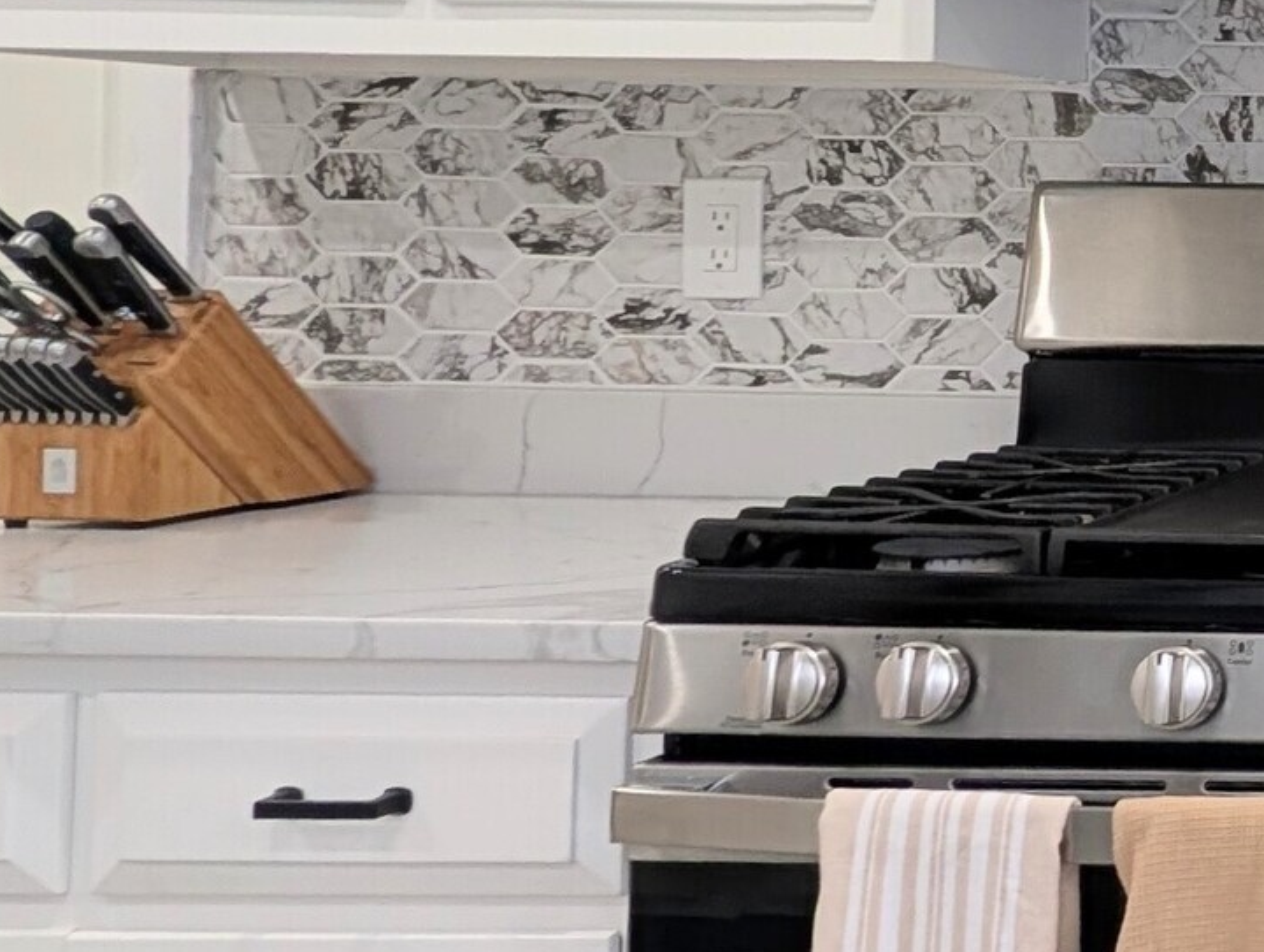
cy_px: 202
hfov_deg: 25.1
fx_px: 1865
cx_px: 2031
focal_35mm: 51
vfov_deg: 28.1
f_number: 1.7
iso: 72
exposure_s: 1/60
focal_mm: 2.02
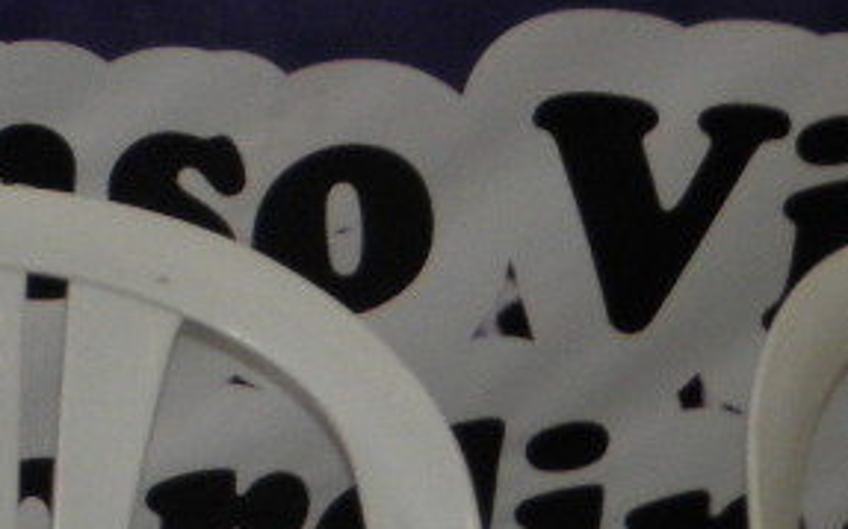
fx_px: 4804
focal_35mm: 208
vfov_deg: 6.2
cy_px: -245
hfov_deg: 9.3
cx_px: -1022
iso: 100
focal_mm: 7.9
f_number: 3.3
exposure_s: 1/60
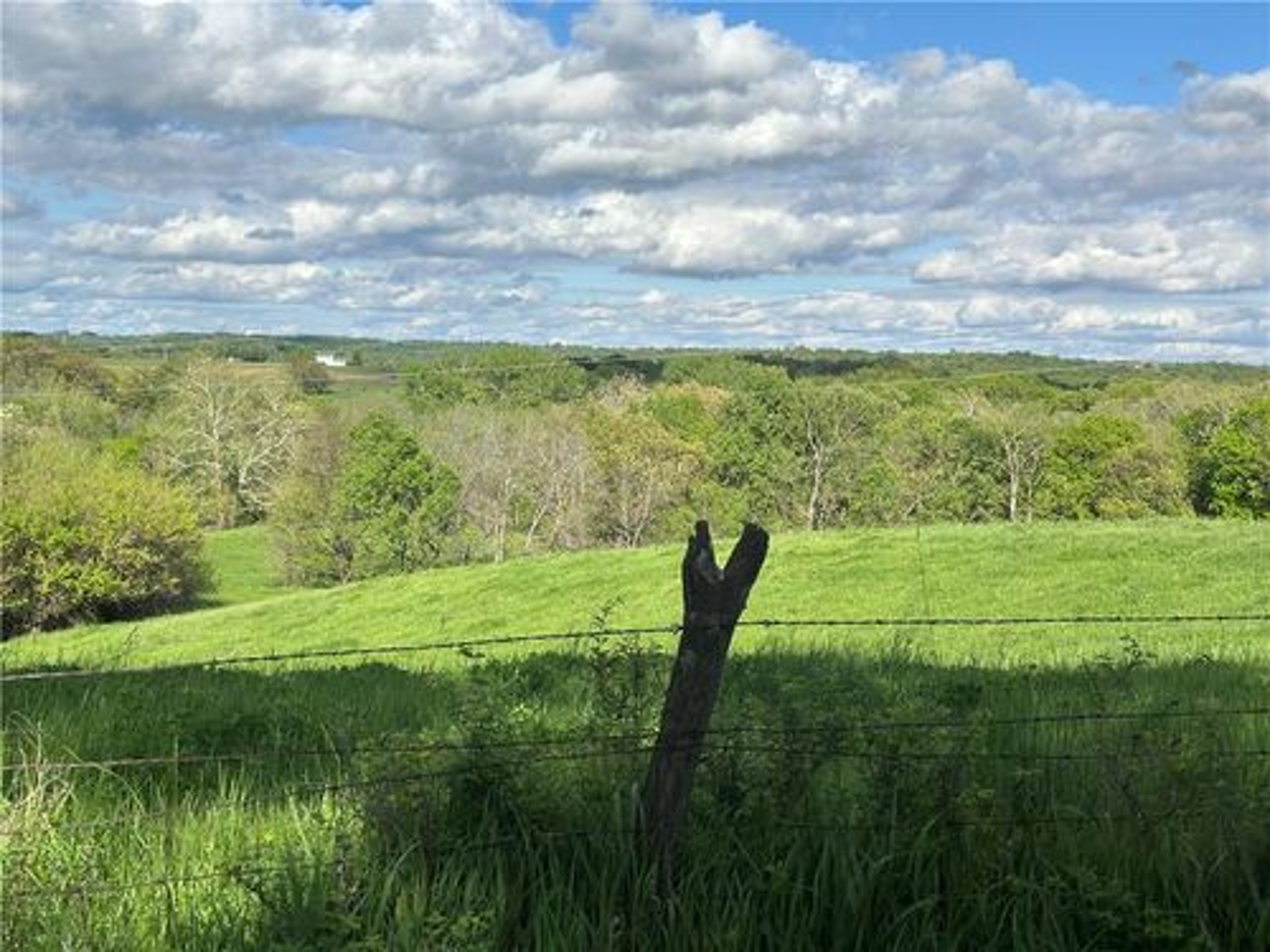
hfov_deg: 39.7
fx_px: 1761
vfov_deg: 30.3
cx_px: 635
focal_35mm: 48
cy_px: 476
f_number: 1.78
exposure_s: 1/6623
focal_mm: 6.86
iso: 100
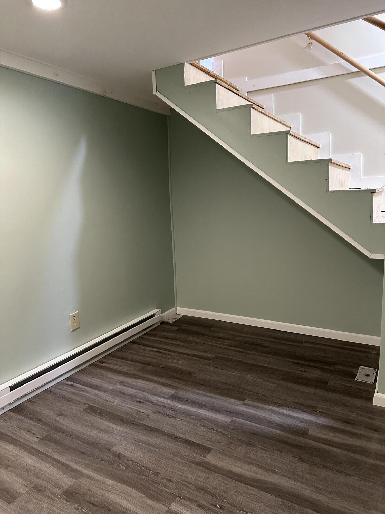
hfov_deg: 56.8
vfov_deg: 71.6
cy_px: 257
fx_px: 356
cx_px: 192
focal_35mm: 24
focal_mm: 6.86
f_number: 1.78
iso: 400
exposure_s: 1/60
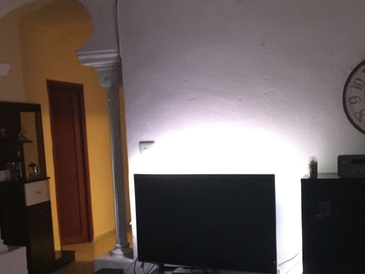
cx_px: 202
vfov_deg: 29.3
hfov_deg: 38.9
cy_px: 196
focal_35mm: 49
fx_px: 517
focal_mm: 4.15
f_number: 2.2
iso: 200
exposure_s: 1/8
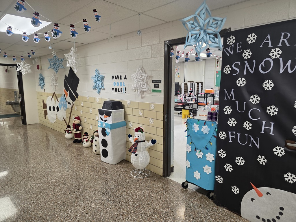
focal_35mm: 23
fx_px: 197
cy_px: 111
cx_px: 148
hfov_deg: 73.9
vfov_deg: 58.9
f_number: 1.7
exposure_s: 1/67
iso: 100
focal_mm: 6.3
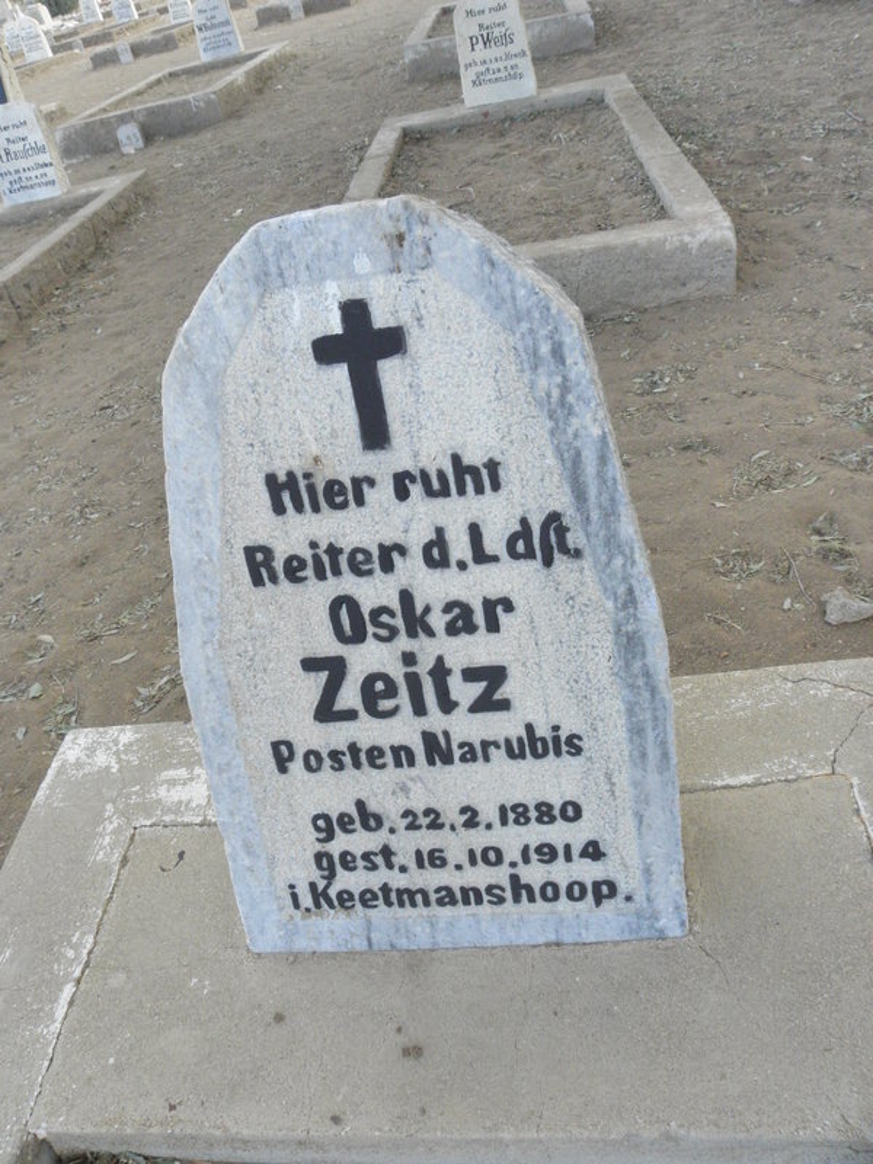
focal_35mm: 26
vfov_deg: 67.3
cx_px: 436
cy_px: 582
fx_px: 874
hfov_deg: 53.1
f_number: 6.3
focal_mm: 4.6
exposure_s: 1/125
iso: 200
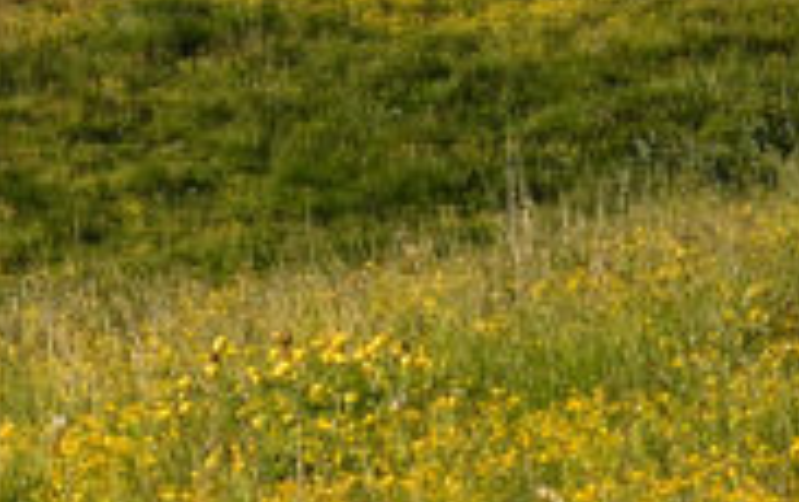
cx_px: -1659
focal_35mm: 500
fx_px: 10904
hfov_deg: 4.1
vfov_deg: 2.6
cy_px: -402
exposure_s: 1/400
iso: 100
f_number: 6.3
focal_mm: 50
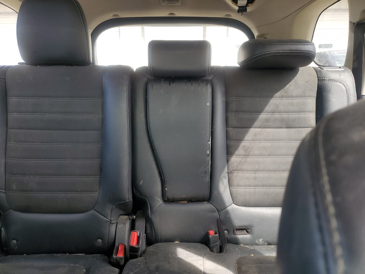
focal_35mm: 26
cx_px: 182
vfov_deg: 53.1
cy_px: 137
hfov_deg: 67.3
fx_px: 274
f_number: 1.5
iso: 57
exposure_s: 1/120
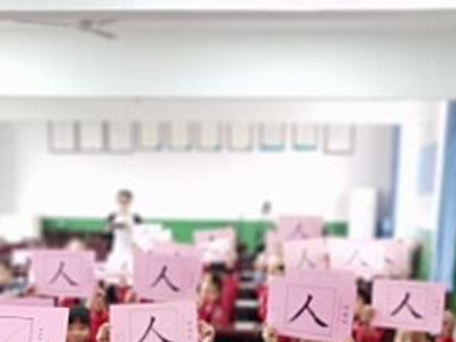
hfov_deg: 31.2
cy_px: 363
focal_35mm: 62
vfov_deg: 22.5
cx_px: 227
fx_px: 816
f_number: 2.2
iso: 400
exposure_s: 1/24
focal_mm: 3.95
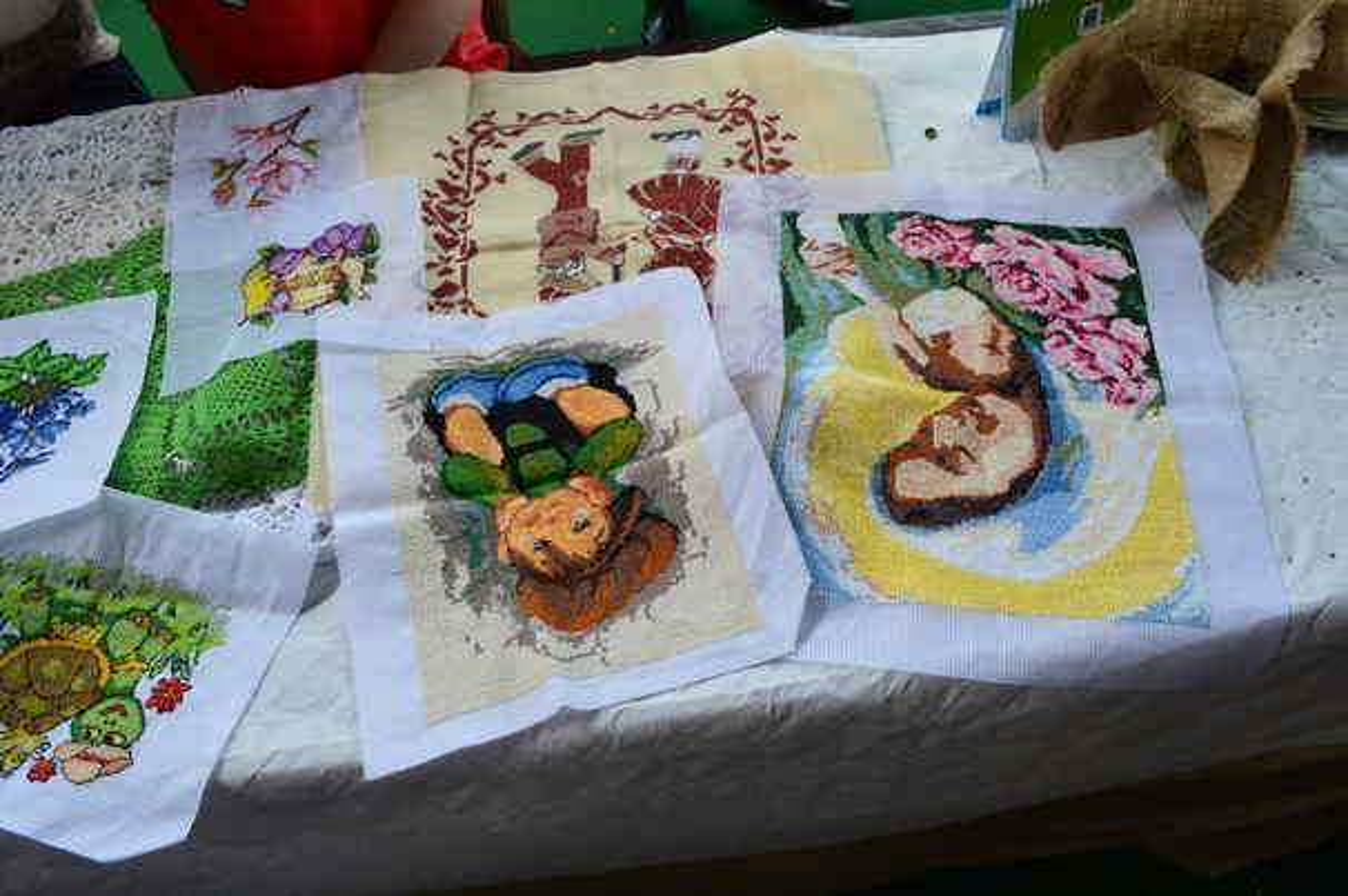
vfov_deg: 47.9
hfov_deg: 67.4
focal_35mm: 27
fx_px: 1010
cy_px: 448
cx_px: 674
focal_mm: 18
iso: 400
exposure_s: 1/25
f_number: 7.1
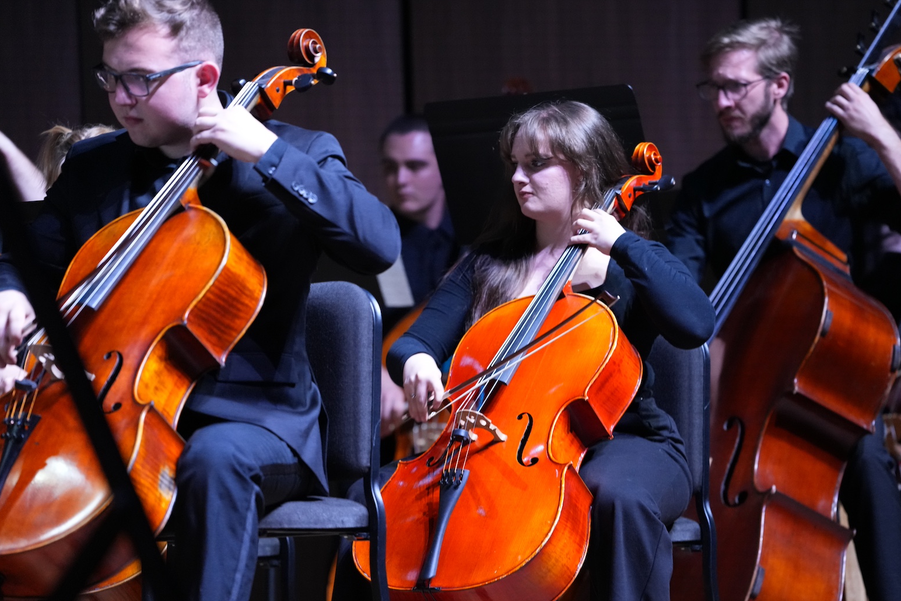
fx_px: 5284
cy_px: 369
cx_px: 568
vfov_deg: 6.5
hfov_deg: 9.7
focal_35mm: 211
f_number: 2.8
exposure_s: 1/80
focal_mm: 163.1
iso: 3200
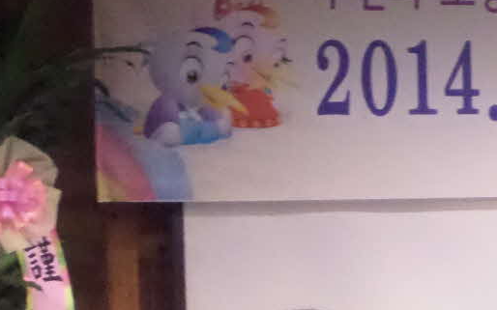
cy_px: 318
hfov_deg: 11.6
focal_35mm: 169
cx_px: 837
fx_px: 2289
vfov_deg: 7.7
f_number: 3.6
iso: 800
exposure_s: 1/30
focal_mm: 6.8
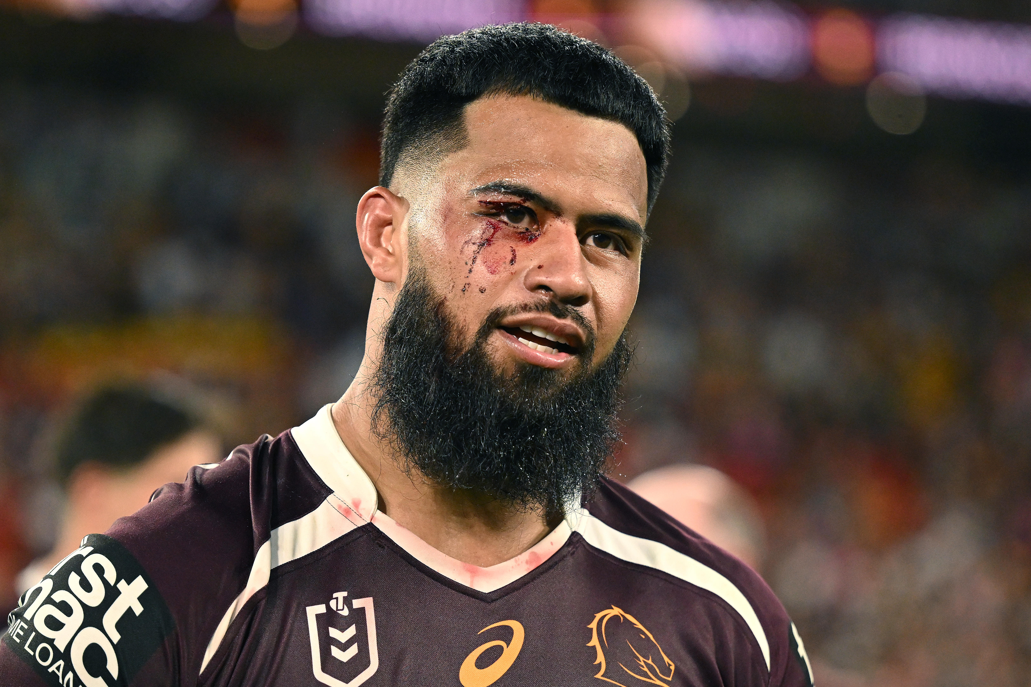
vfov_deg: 7.3
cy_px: 344
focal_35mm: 187
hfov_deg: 11.0
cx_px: 516
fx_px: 5353
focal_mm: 125
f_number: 2.8
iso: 3200
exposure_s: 1/2000
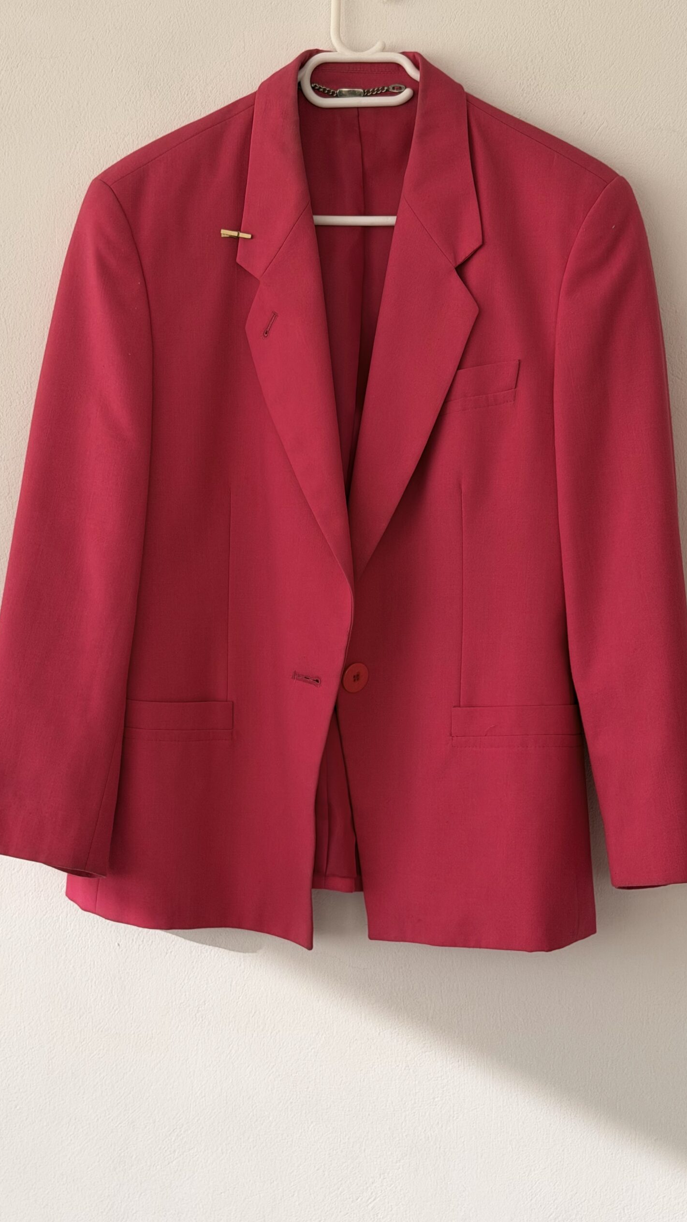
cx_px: 336
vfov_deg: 39.2
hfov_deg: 22.6
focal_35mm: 53
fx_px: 1716
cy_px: 611
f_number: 1.78
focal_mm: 6.76
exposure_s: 1/425
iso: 80
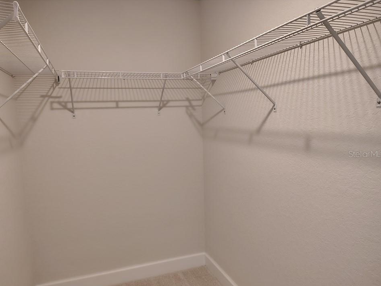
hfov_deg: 67.2
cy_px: 154
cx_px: 180
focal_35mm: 26
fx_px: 286
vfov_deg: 53.0
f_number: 1.8
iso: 852
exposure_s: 1/120
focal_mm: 5.56
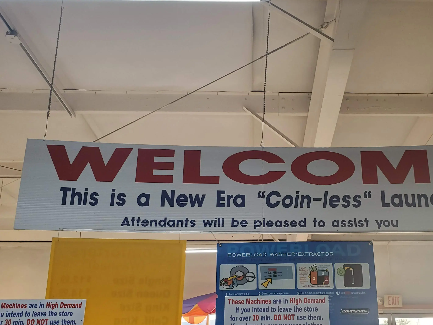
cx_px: 273
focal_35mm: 37
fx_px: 463
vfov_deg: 38.2
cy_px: 217
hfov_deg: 49.6
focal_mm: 4.3
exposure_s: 1/120
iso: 160
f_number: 2.4
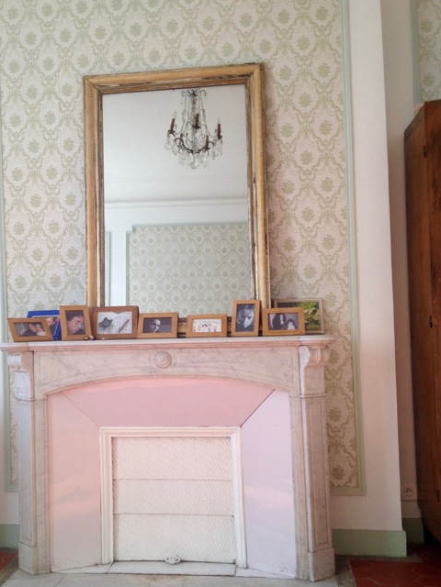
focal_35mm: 42
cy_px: 321
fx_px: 713
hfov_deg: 34.2
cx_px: 177
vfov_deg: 44.7
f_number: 2.4
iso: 50
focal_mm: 4.28
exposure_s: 1/135
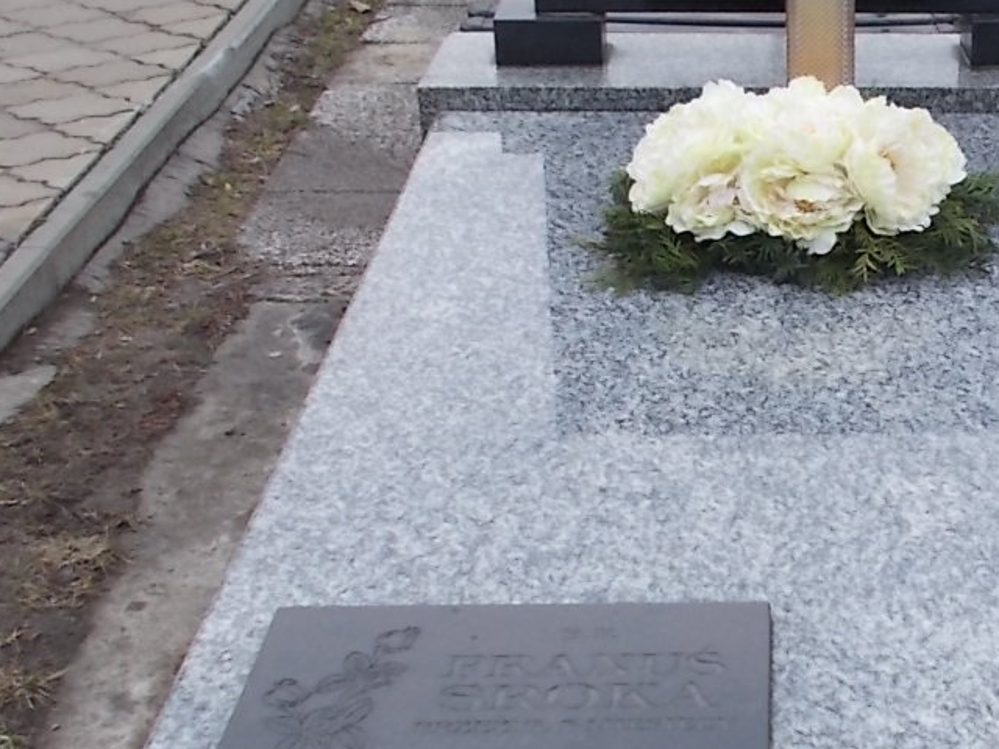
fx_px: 1876
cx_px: 905
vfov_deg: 22.6
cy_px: 448
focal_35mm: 65
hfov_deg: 28.6
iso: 80
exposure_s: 1/80
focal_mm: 4.6
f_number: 8
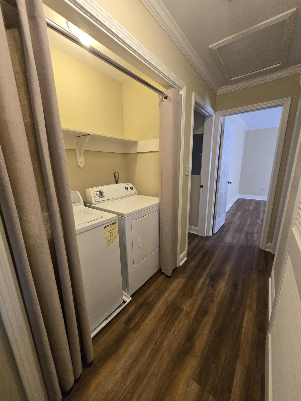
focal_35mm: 13
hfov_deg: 89.9
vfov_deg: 106.2
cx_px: 150
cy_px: 200
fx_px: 151
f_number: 2.2
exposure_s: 1/60
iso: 200
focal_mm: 1.7
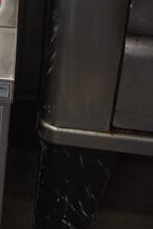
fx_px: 732
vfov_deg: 16.7
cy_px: -75
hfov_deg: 10.9
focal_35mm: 115
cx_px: -148
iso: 1400
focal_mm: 18
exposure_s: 1/125
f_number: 3.5
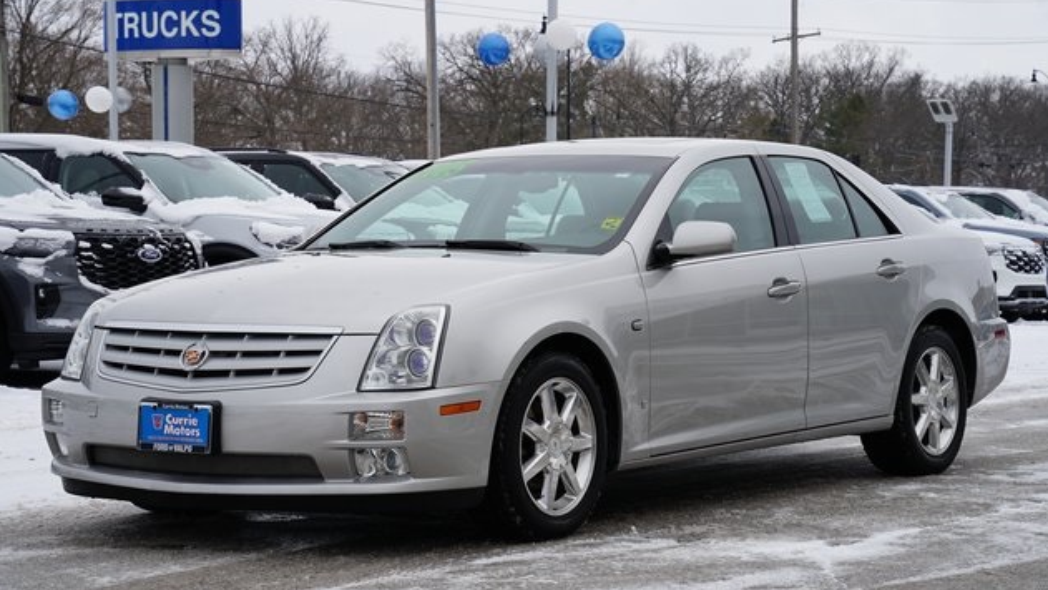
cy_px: 307
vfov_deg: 14.2
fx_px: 2362
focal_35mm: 85
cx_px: 528
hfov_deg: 25.0
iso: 100
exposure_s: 1/100
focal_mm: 80
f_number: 9
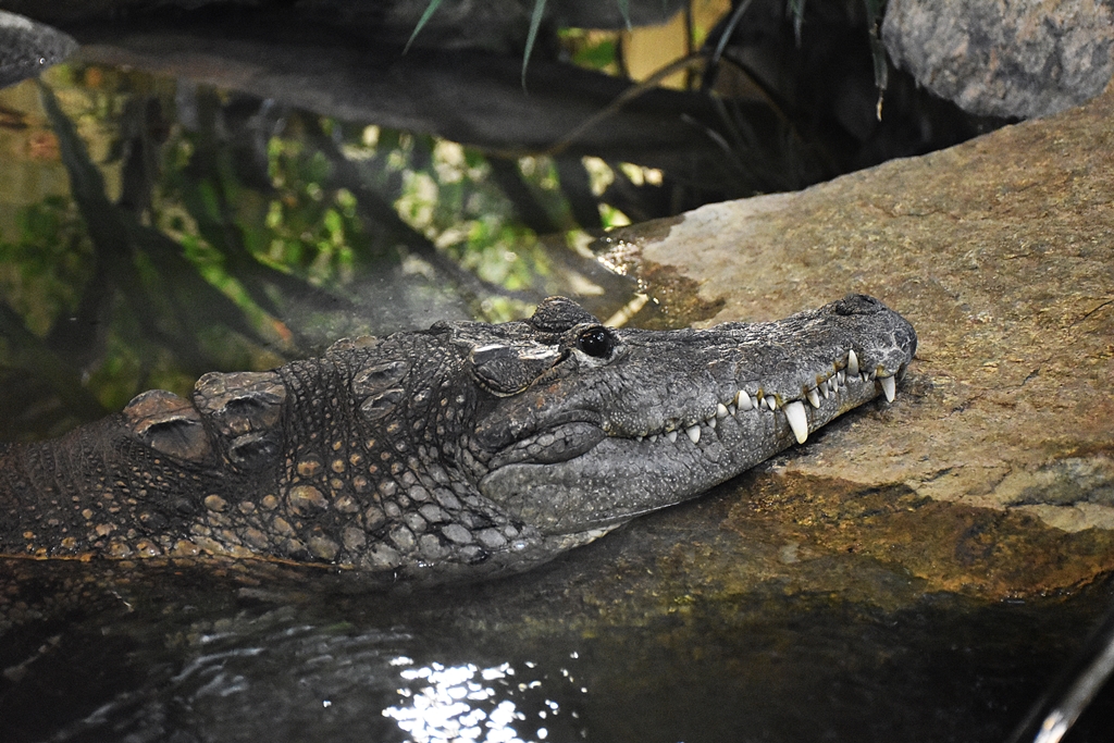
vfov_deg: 17.5
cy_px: 372
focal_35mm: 78
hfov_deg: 26.0
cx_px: 557
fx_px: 2414
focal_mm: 52
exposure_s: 1/60
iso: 5000
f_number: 4.8
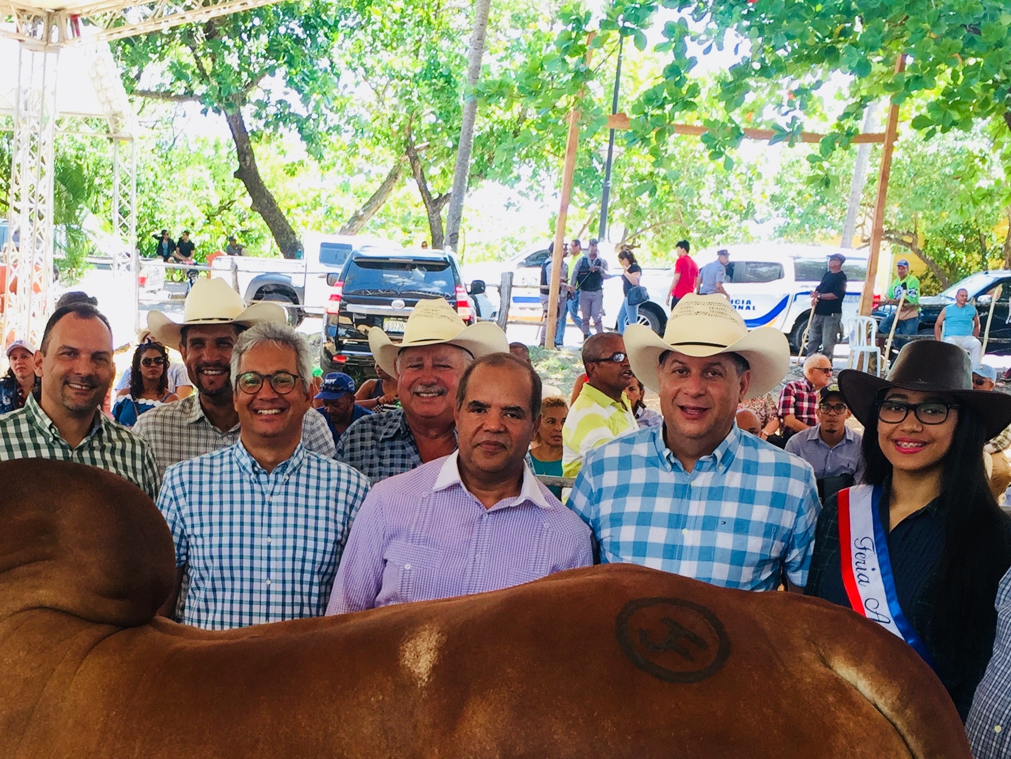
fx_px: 1606
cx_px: 367
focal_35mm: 55
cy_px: 604
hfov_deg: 34.7
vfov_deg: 26.1
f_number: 2.2
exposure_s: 1/120
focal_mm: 4.15
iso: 32
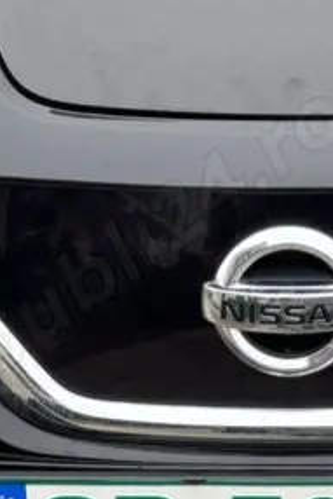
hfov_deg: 10.9
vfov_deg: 15.5
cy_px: -148
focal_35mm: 126
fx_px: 1746
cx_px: 270
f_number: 1.6
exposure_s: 1/195
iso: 40
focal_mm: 5.96
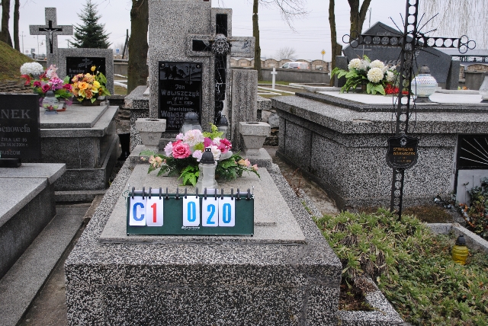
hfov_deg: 49.5
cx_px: 244
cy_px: 163
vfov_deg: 34.3
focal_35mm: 39
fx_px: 529
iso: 200
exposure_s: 1/100
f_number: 5
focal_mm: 26
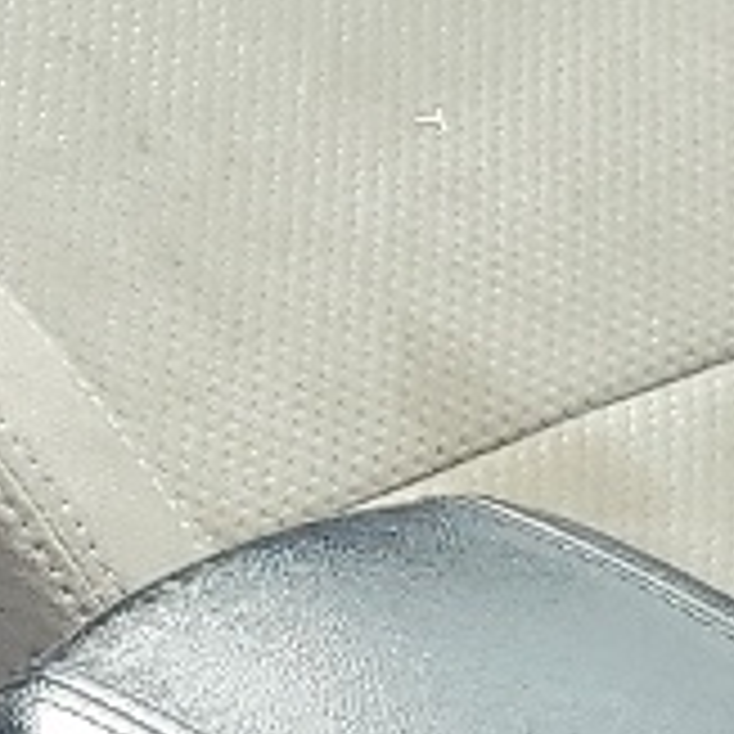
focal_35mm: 225
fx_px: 5398
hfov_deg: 6.5
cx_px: -1999
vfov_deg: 7.7
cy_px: -131
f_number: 1.5
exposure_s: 1/345
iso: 50
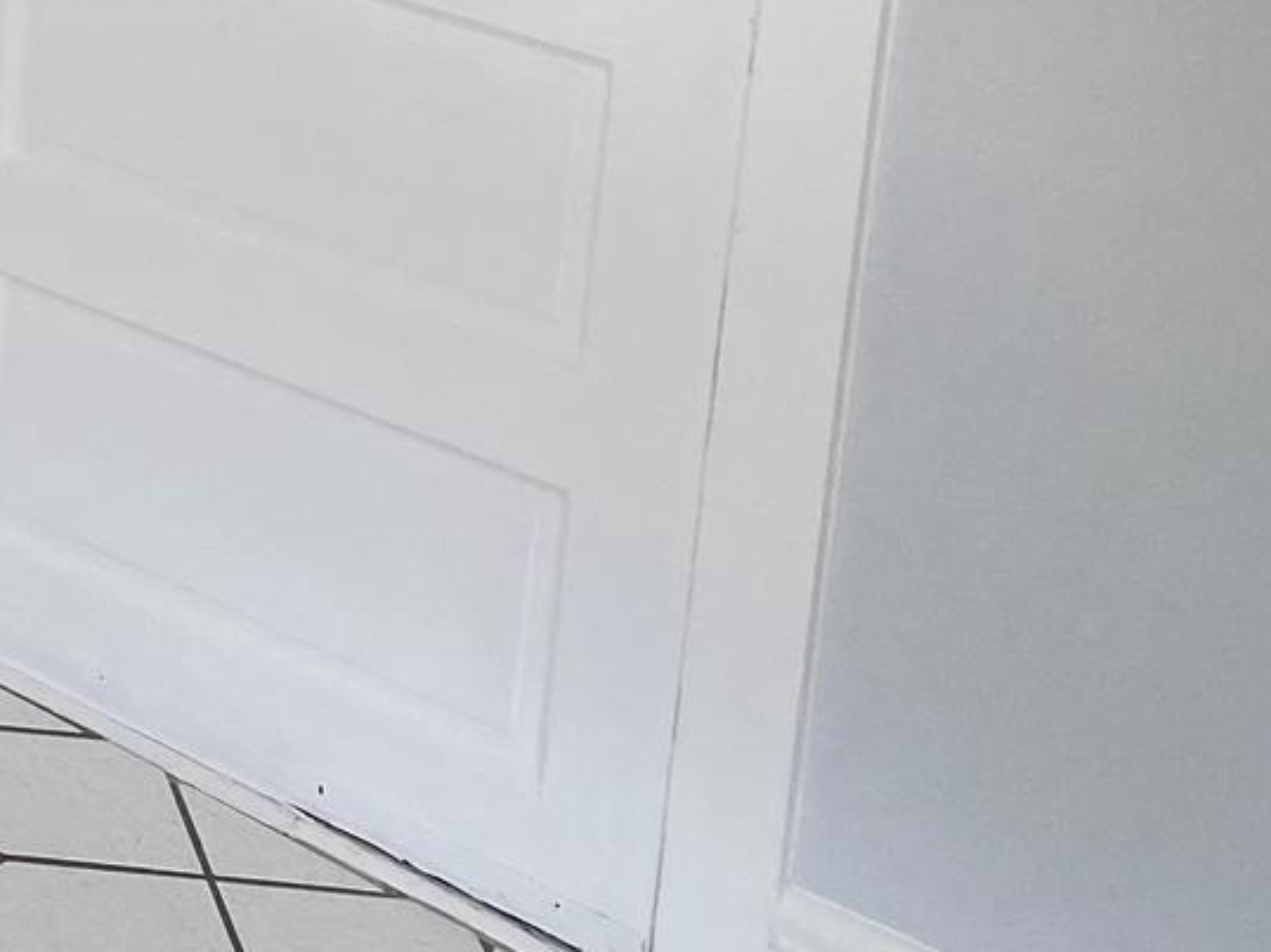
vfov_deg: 13.8
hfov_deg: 16.4
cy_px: -560
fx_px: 3633
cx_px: -1065
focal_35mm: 99
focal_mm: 4.25
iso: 100
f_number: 1.8
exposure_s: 1/120
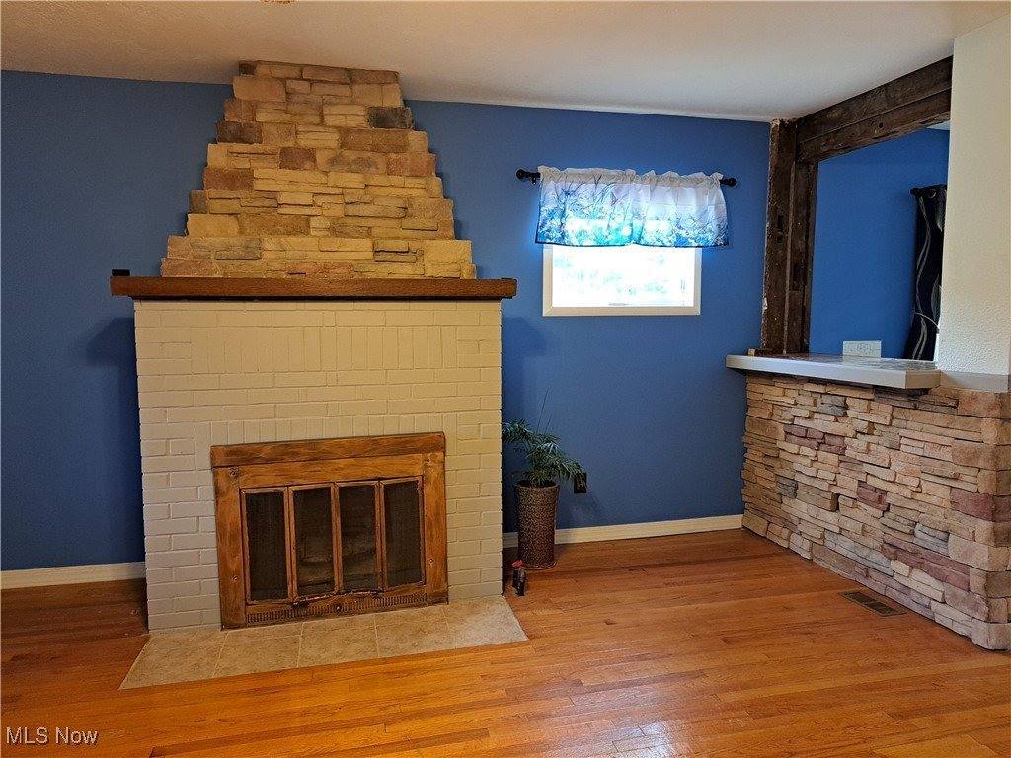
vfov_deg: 56.8
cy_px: 379
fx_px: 701
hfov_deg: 71.6
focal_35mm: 24
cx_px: 506
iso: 320
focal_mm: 5.23
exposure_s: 1/40
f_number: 1.8
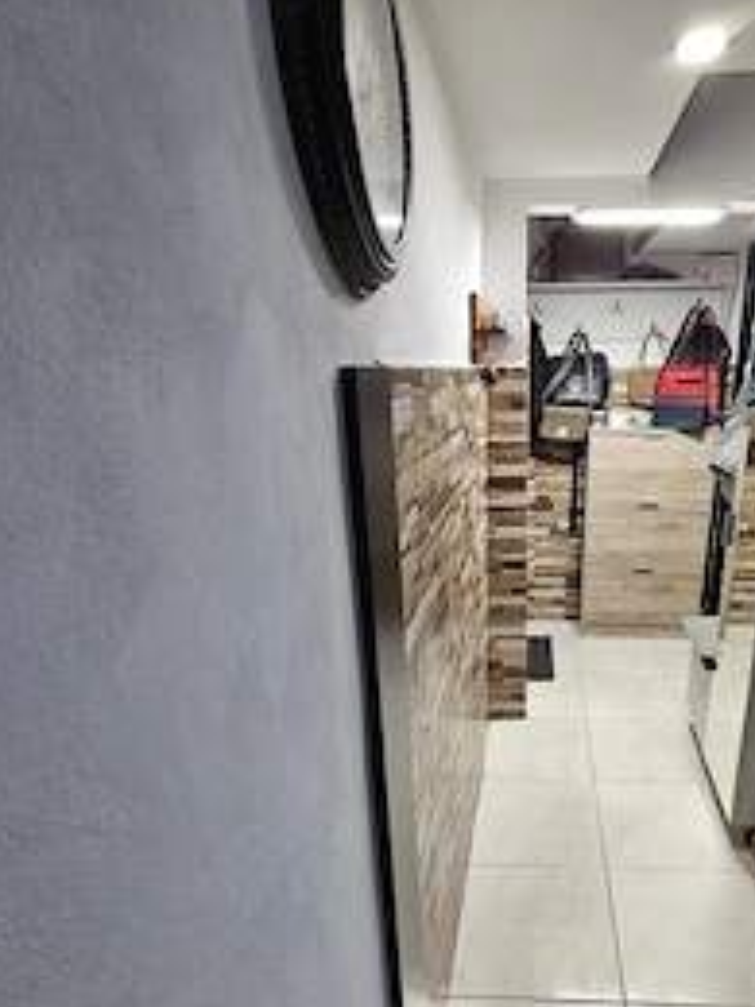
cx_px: 496
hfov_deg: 64.5
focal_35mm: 20
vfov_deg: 80.7
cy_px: 608
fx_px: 582
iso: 200
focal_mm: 2.2
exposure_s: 1/50
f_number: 2.2
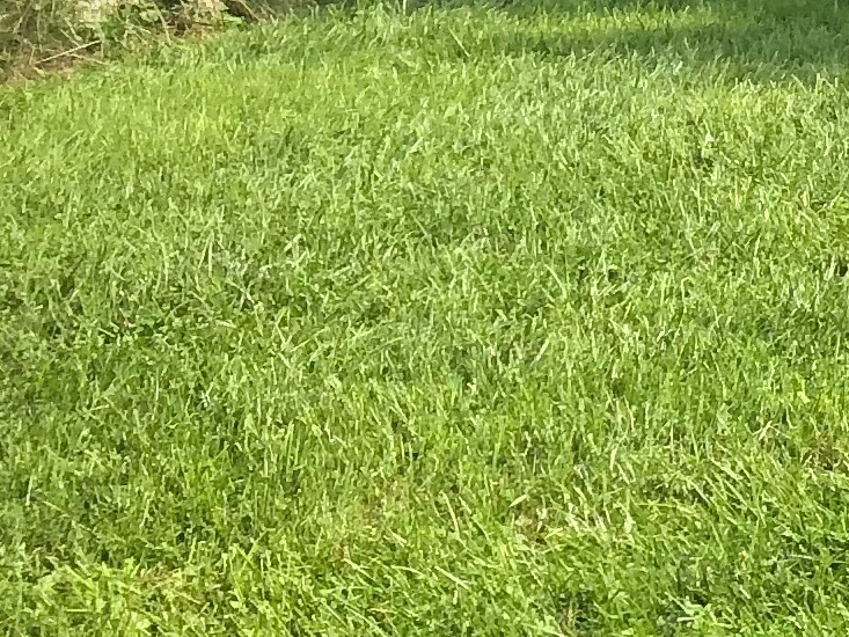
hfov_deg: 10.3
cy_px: -263
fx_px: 3778
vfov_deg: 9.4
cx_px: 2325
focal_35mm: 154
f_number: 1.8
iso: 20
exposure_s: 1/695
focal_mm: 3.99
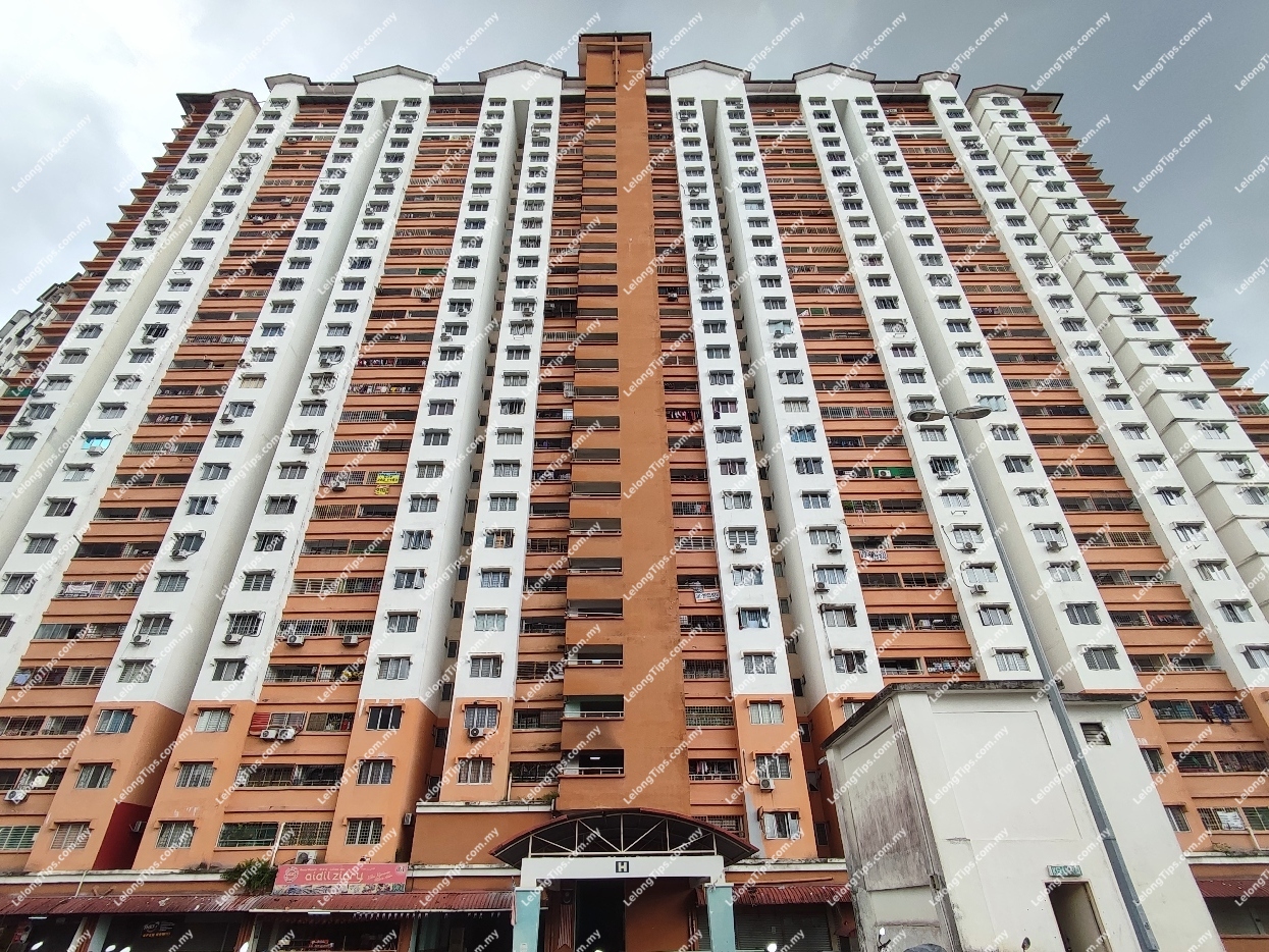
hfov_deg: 94.5
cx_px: 634
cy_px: 476
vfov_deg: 78.1
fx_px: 587
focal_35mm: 16
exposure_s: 1/334
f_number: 2.2
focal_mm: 1.65
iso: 50
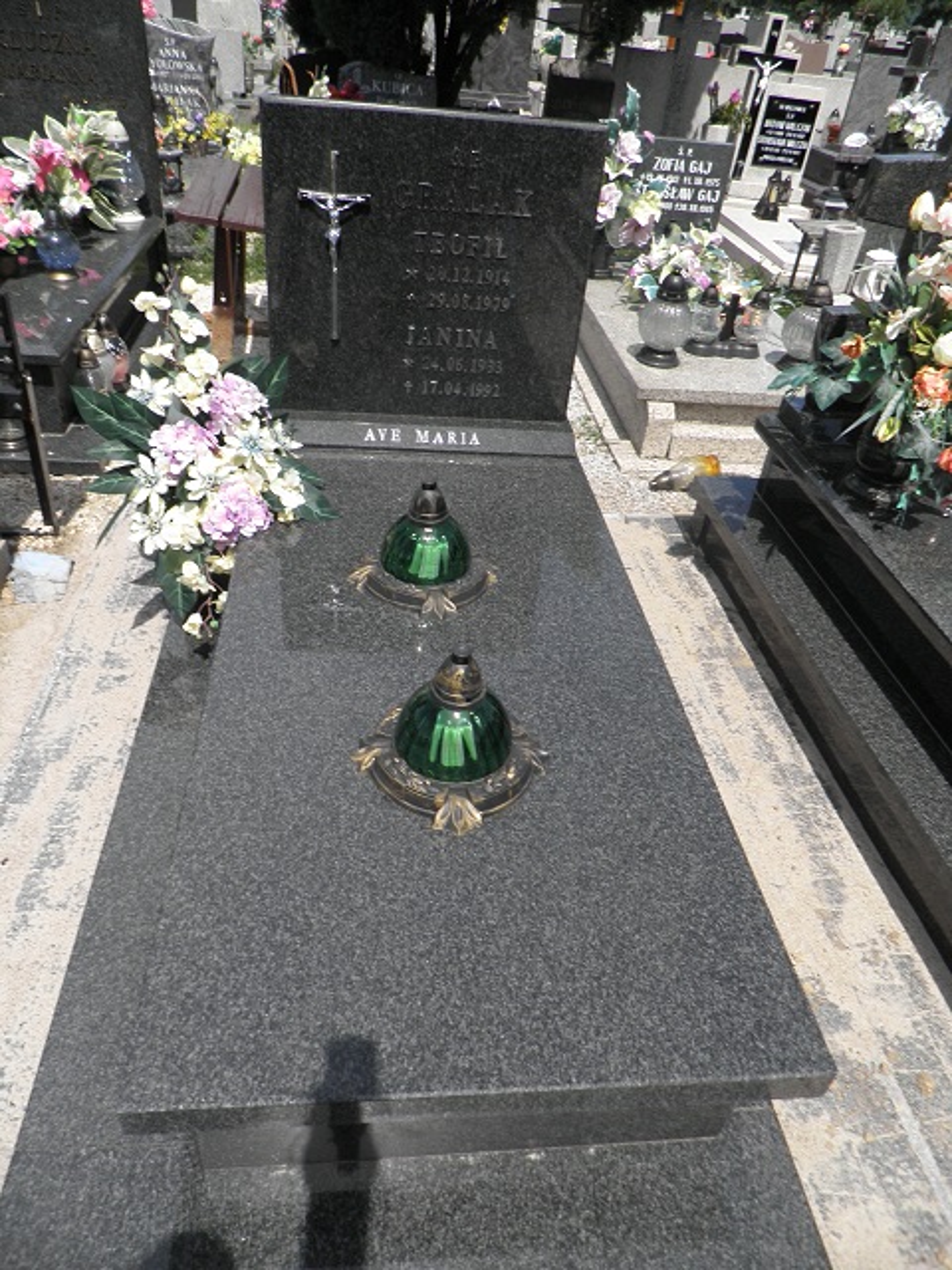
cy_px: 635
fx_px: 880
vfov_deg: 71.6
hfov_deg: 56.8
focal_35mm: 24
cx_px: 476
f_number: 8.3
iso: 64
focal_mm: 4.3
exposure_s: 1/125
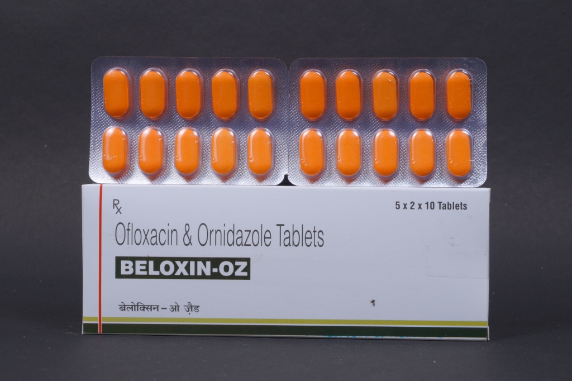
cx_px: 286
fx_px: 953
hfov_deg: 33.4
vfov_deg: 22.6
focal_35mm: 60
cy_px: 190
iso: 100
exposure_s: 1/160
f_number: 16
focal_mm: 40
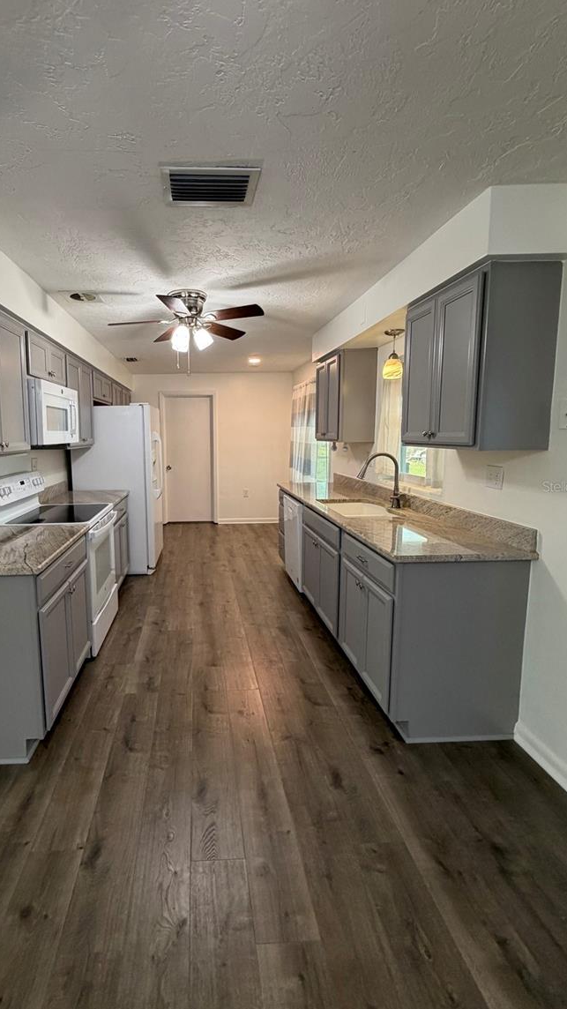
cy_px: 486
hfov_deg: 65.9
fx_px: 428
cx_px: 208
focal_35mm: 16
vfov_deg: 99.3
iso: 250
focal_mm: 2.22
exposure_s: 1/60
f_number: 2.2
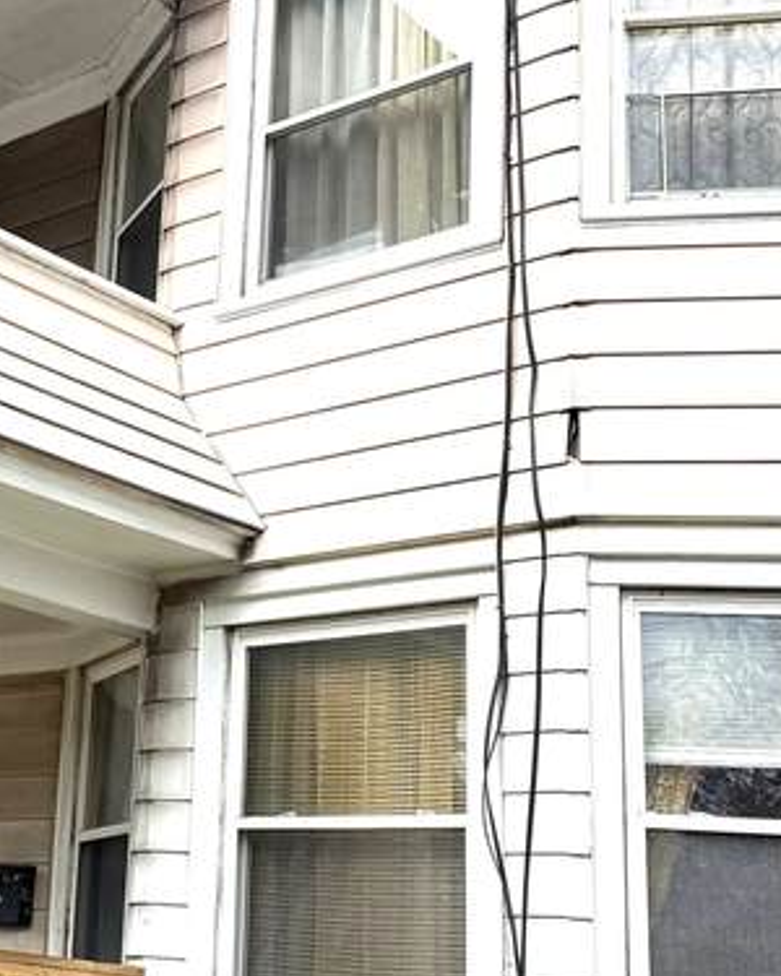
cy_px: 534
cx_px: -44
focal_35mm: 60
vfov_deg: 31.4
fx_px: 1734
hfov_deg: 24.0
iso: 80
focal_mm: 6.76
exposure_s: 1/2525
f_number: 1.78
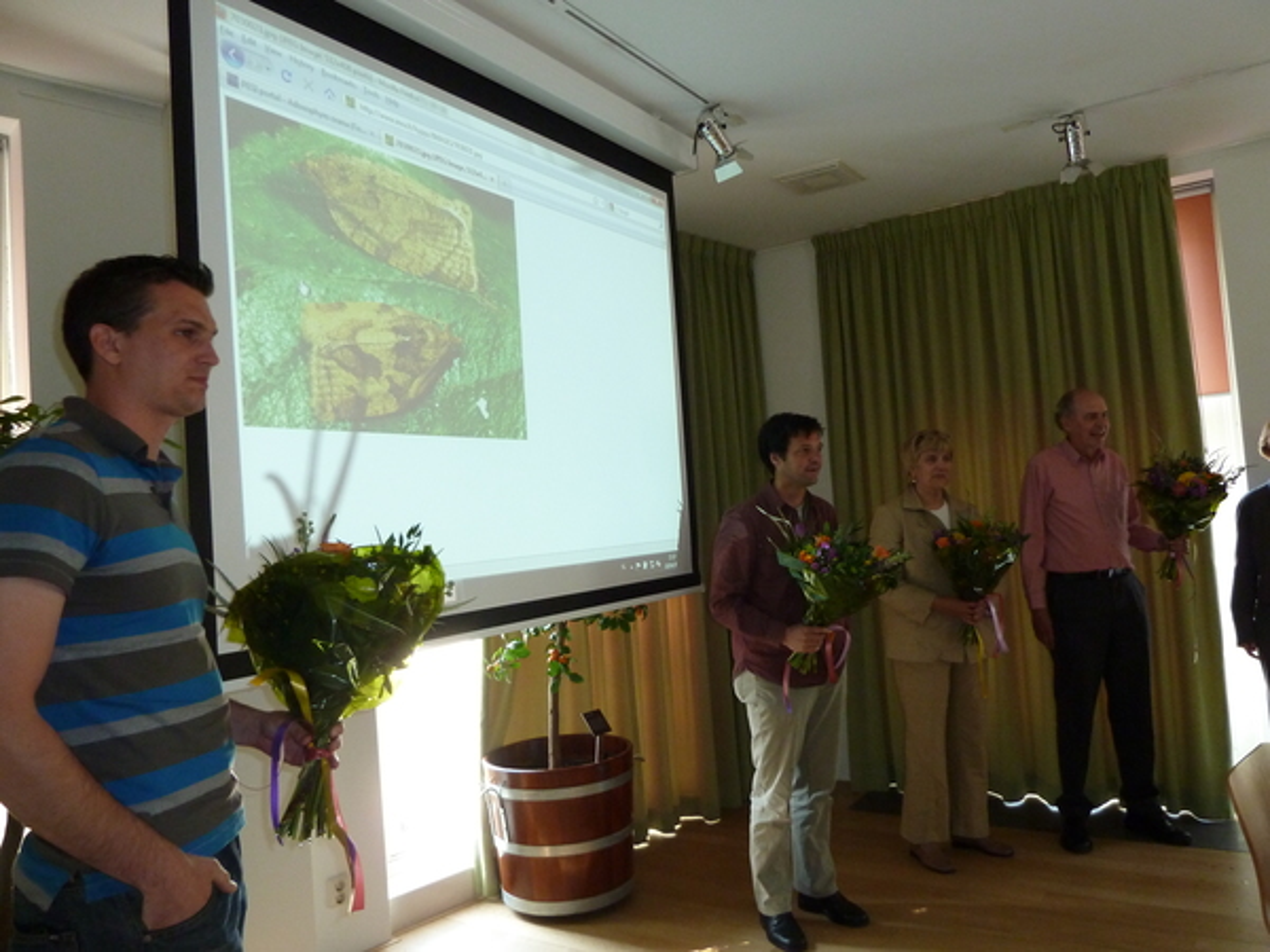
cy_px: 476
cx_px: 635
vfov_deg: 54.9
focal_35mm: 25
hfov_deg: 69.4
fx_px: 917
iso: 320
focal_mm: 4.1
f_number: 3.3
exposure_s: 1/30
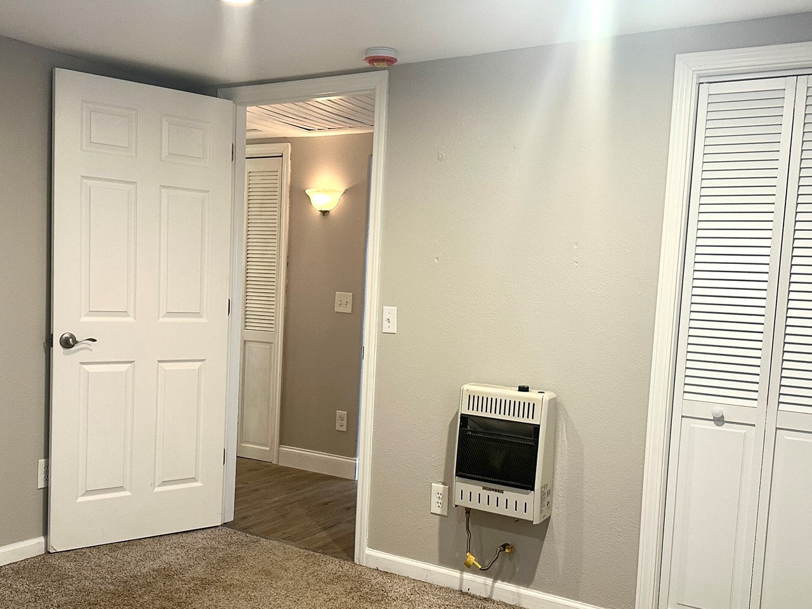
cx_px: 365
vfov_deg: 39.6
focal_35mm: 36
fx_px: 844
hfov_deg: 51.3
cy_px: 353
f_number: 1.78
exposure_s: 1/60
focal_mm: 6.86
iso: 250
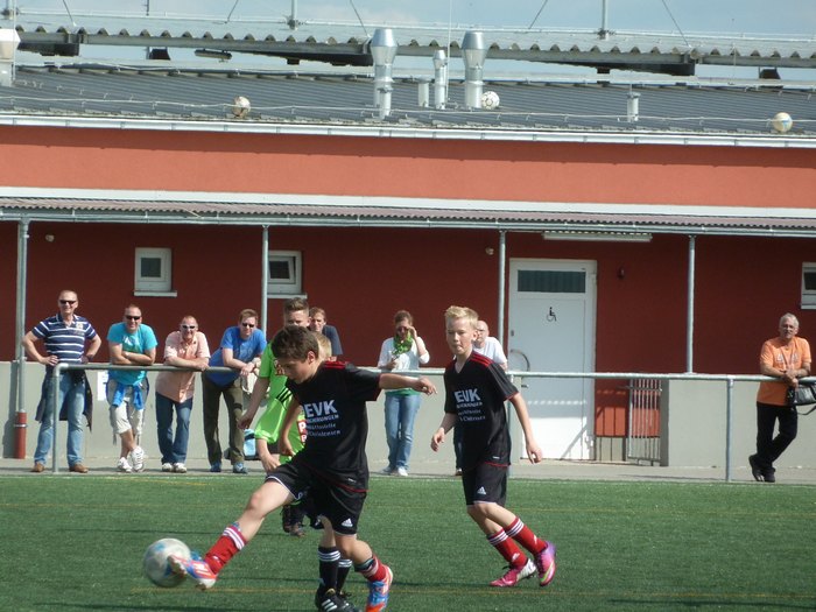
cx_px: 408
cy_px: 306
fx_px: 7072
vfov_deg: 5.0
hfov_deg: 6.6
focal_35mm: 300
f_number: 4.9
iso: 160
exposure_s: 1/640
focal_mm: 49.2
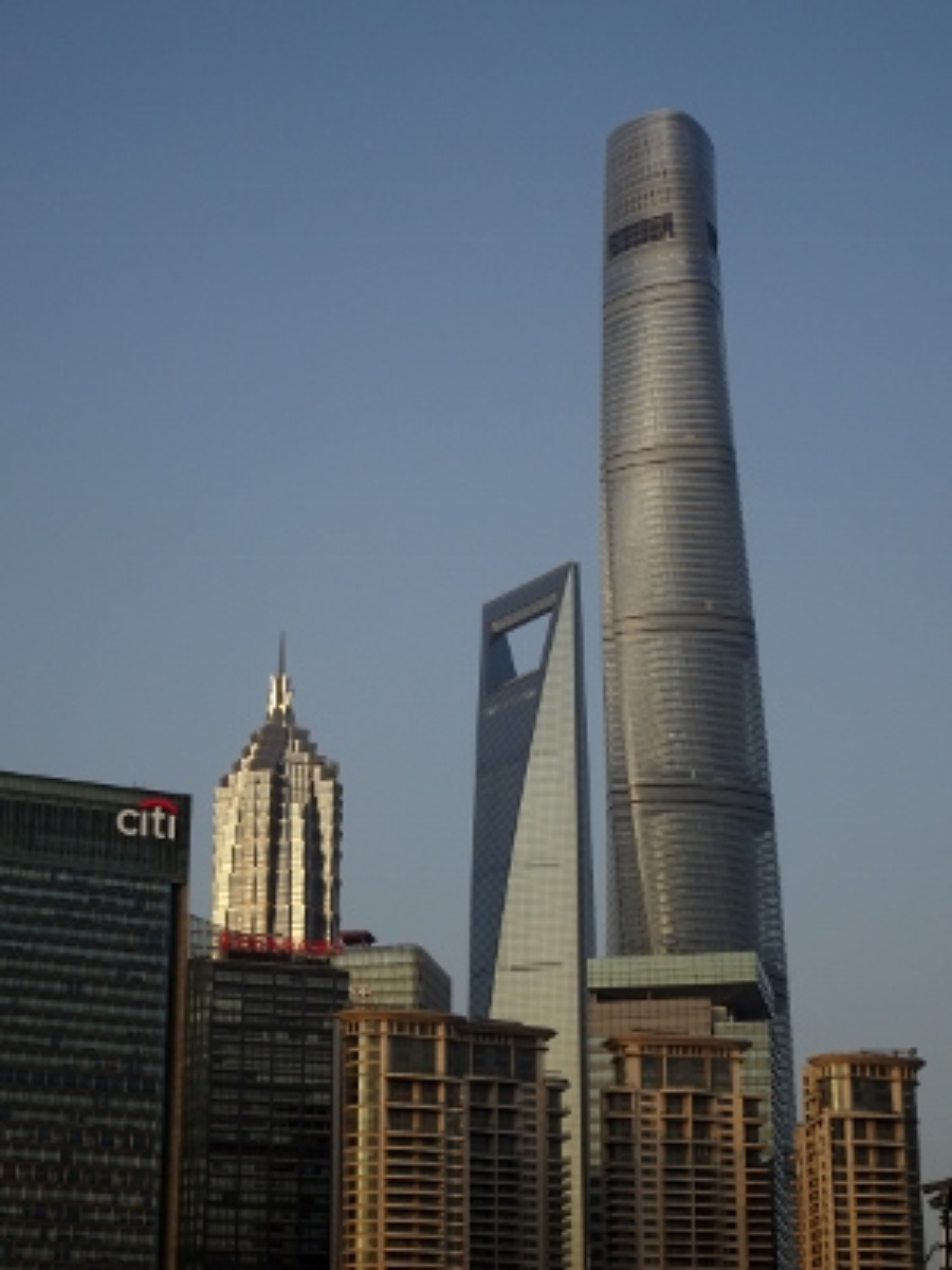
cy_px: 635
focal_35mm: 68
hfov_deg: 21.6
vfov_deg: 28.6
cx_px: 476
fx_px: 2493
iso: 80
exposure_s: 1/400
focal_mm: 11.66
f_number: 4.5
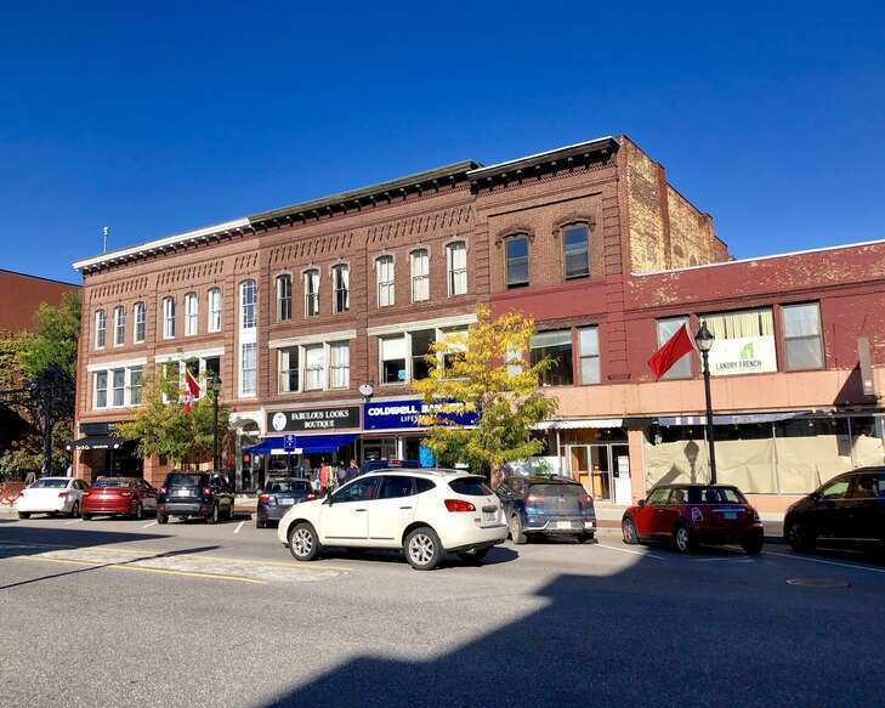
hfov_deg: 58.8
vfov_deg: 48.5
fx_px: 786
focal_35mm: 30
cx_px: 427
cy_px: 347
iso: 20
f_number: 1.8
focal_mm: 3.99
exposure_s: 1/2088
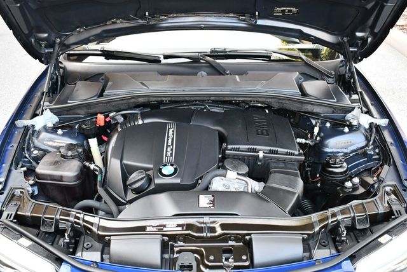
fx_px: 407
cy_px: 136
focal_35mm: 36
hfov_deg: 53.1
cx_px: 204
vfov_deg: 36.9
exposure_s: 1/200
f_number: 3.5
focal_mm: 18
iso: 800
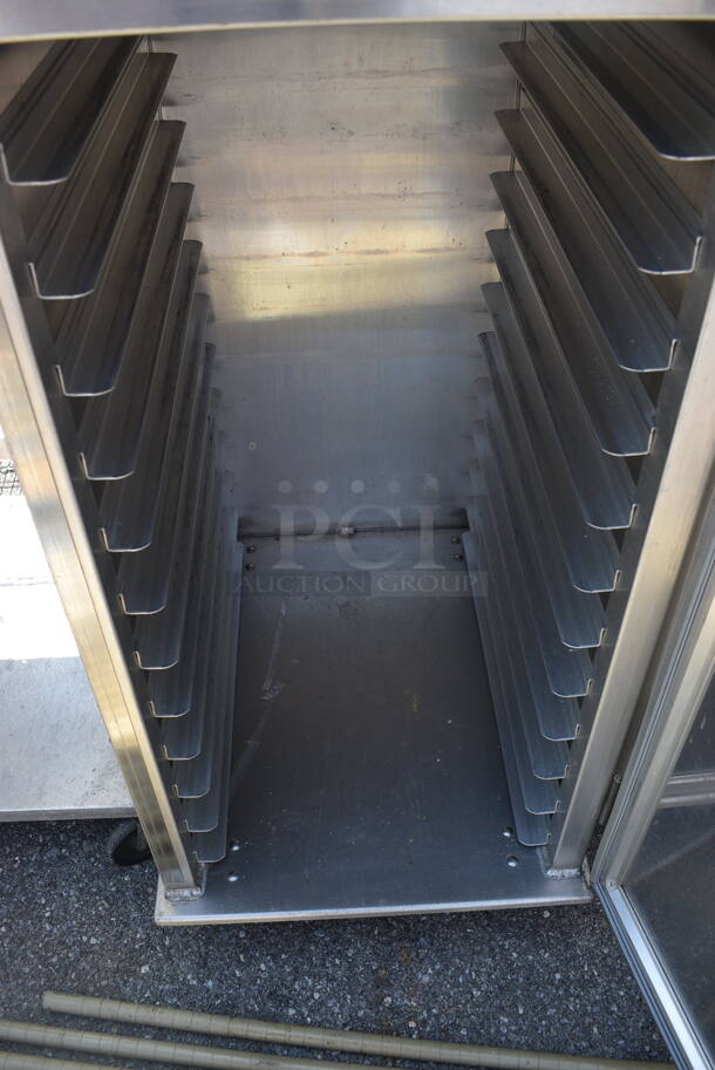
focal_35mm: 30
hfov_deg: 43.7
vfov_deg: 61.9
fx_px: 892
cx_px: 358
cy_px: 535
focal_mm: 20
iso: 250
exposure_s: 1/250
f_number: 5.6
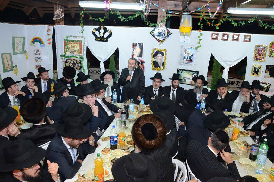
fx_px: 205
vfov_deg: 47.7
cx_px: 137
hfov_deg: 67.5
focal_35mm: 27
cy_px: 91
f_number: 5
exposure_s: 1/60
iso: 1600
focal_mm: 18
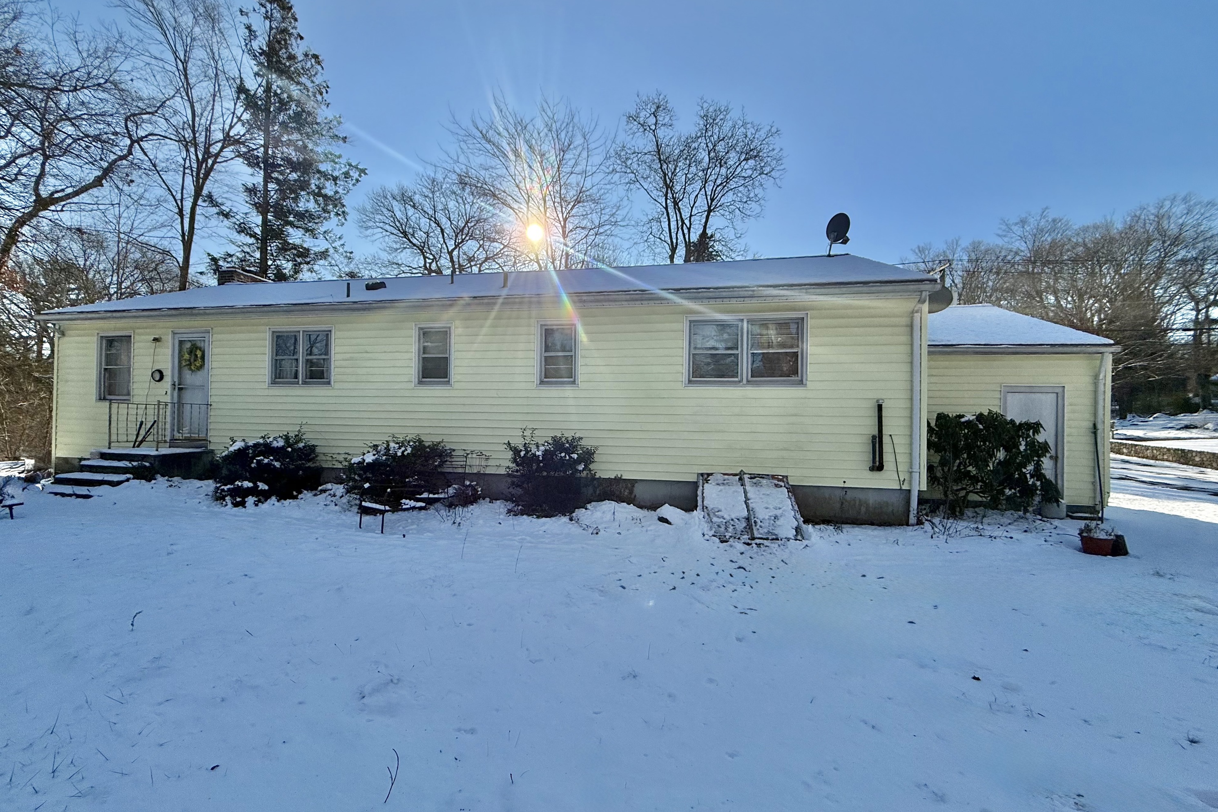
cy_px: 417
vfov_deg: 77.3
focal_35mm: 15
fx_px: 507
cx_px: 595
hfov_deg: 100.4
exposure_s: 1/5155
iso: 50
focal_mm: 2.22
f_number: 2.2
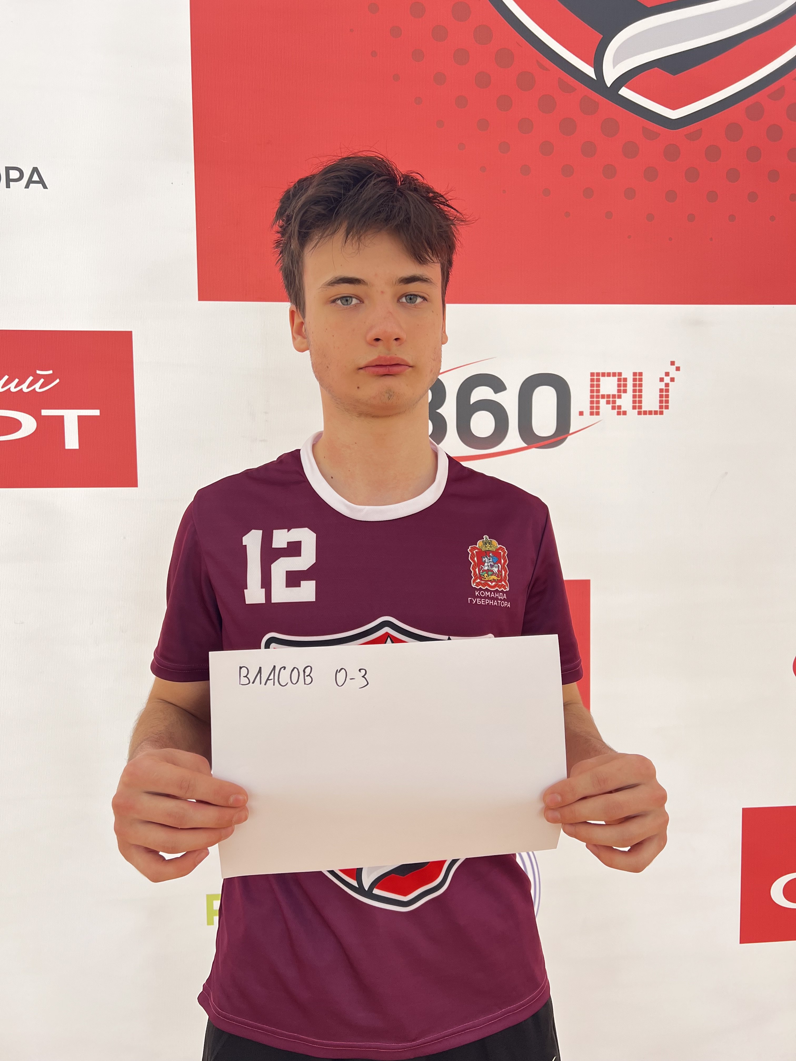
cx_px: 398
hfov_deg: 53.1
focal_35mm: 26
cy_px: 530
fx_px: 797
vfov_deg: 67.3
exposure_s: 1/121
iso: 64
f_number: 1.5
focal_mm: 5.7
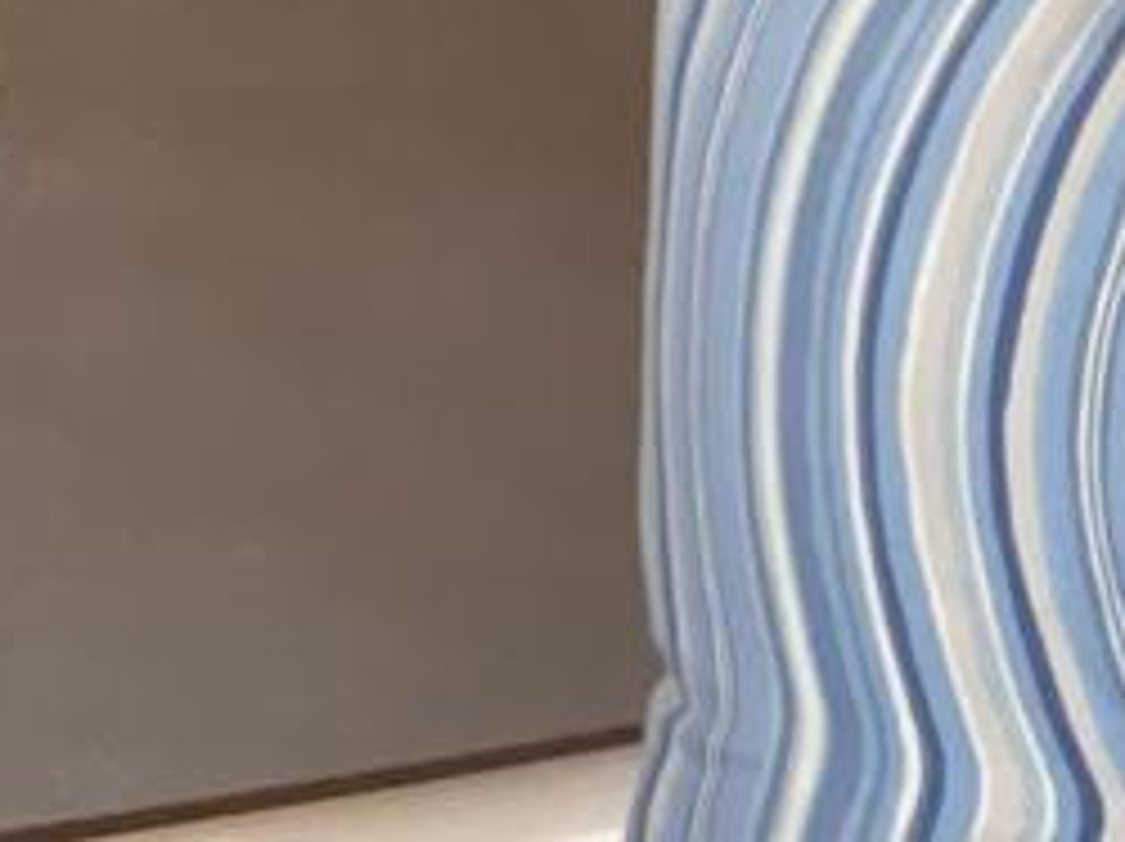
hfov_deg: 15.1
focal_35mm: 119
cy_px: -671
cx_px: -670
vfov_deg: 11.5
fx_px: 3864
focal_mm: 3
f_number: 1.8
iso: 200
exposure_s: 1/16
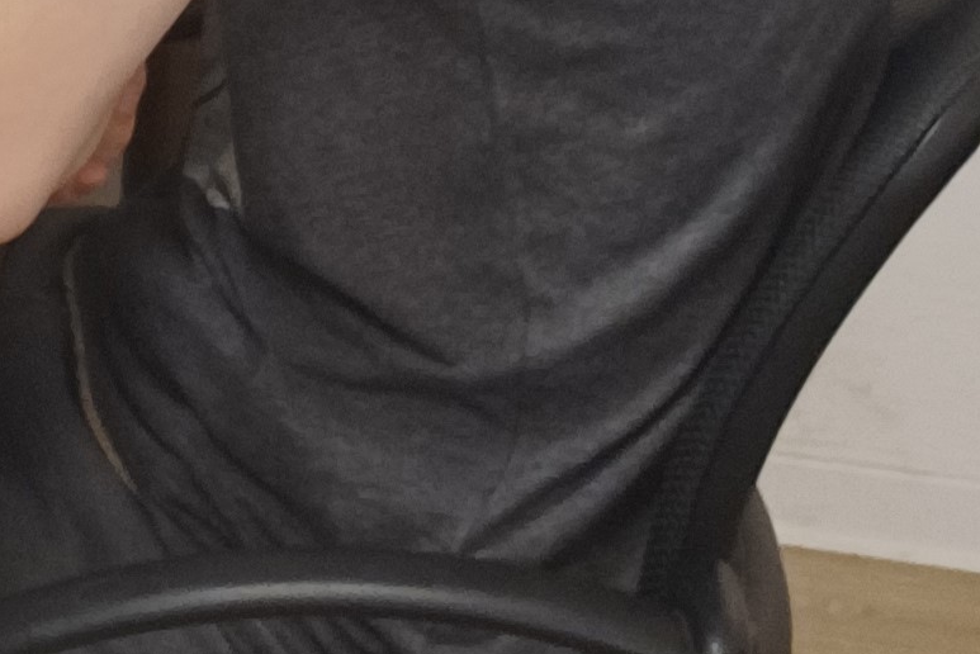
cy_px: -160
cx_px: 152
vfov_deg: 19.8
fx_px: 1743
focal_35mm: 64
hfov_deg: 30.4
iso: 320
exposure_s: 1/50
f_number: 1.8
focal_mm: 4.6
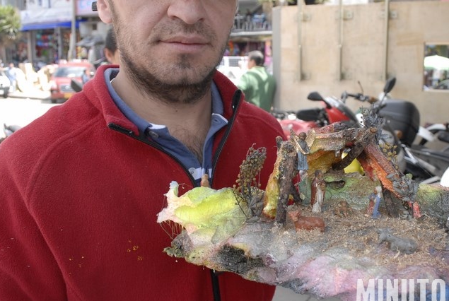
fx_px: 462
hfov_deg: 51.2
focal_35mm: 37
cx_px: 286
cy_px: 138
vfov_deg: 36.1
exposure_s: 1/250
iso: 400
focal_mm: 18
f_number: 6.3
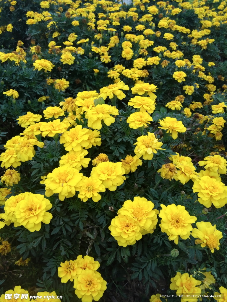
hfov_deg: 48.2
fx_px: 254
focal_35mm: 29
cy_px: 151
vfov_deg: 61.7
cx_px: 114
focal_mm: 3.8
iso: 100
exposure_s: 1/479
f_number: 2
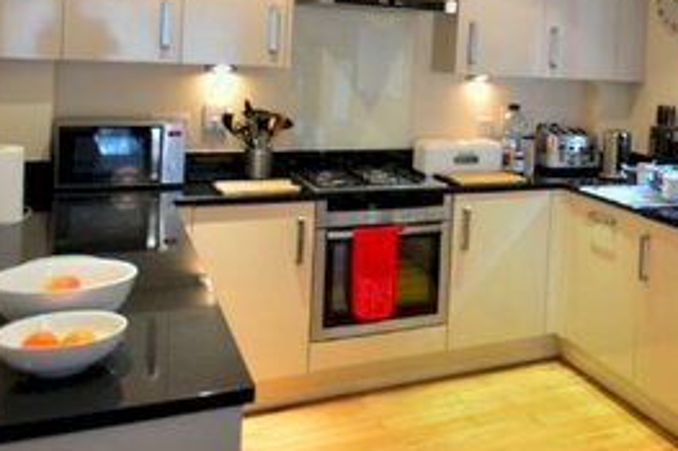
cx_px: 624
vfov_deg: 32.1
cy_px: 68
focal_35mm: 40
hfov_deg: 43.8
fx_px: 753
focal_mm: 10
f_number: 3.5
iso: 320
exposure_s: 1/15
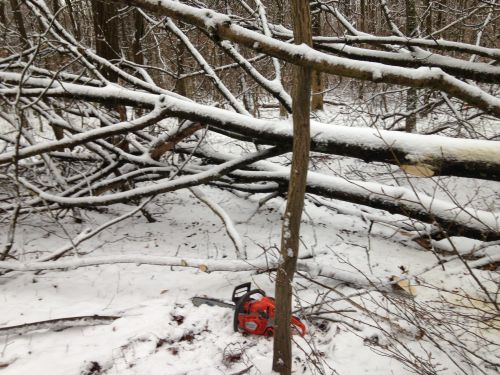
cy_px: 188
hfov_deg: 55.4
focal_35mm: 33
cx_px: 250
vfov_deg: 42.9
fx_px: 477
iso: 64
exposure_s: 1/120
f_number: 2.4
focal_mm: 4.13
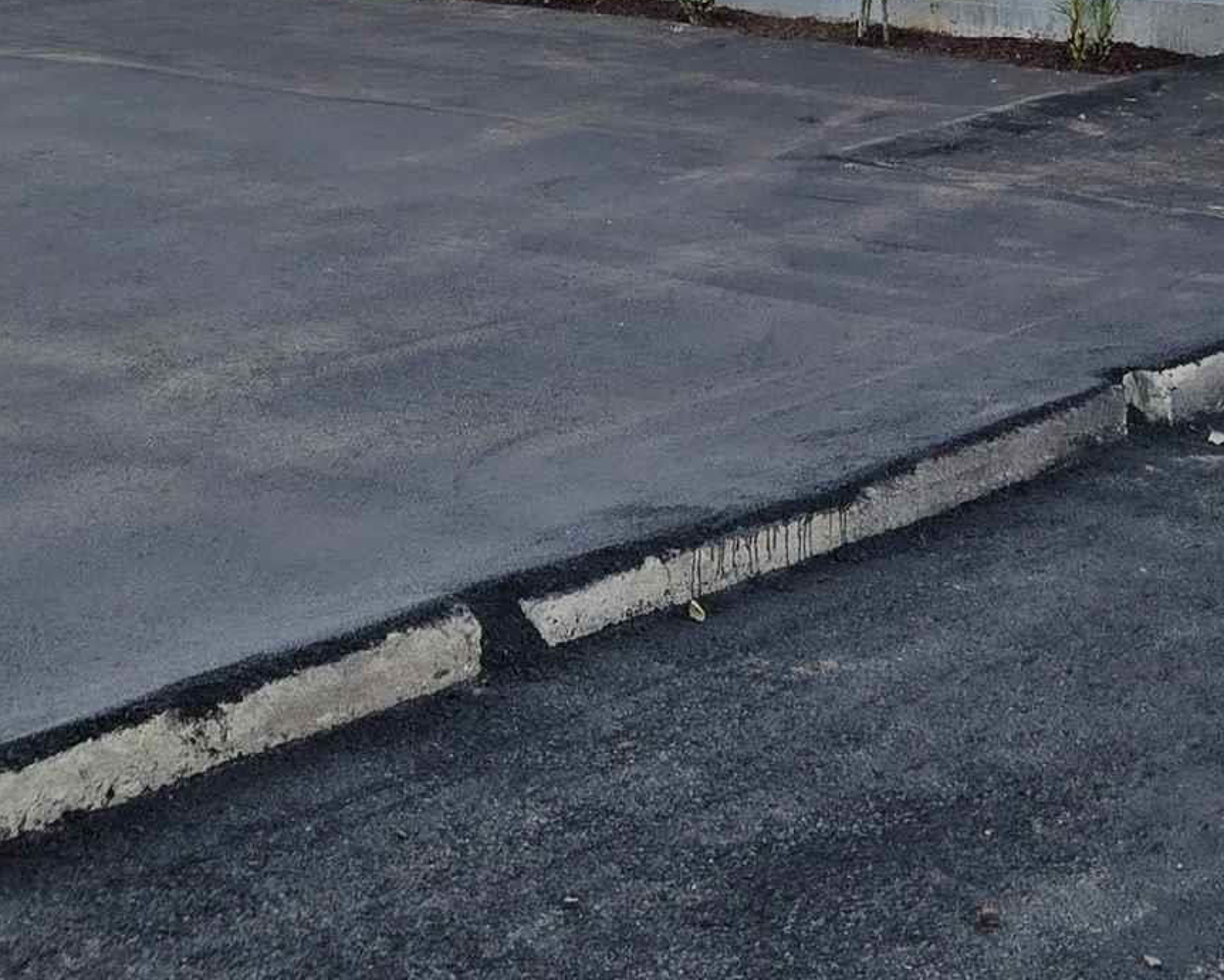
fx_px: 2899
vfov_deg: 18.8
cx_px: 953
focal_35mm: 80
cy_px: 48
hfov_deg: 23.5
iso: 80
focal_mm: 5.4
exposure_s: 1/992
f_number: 1.8
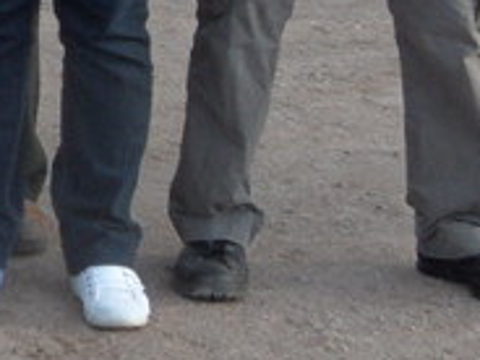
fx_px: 2898
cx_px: -608
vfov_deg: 6.9
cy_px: -378
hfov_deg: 8.7
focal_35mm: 209
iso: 80
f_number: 3.6
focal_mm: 6.5
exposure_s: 1/125
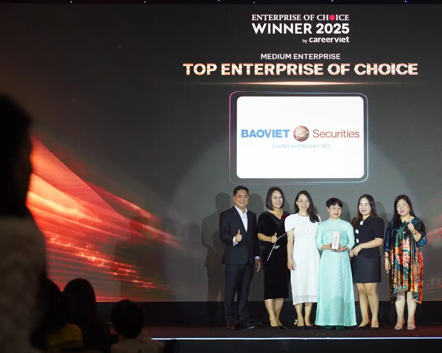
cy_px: 136
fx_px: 1547
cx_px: 312
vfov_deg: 13.0
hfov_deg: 16.2
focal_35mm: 118
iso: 500
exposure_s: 1/200
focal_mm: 82.2
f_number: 2.8
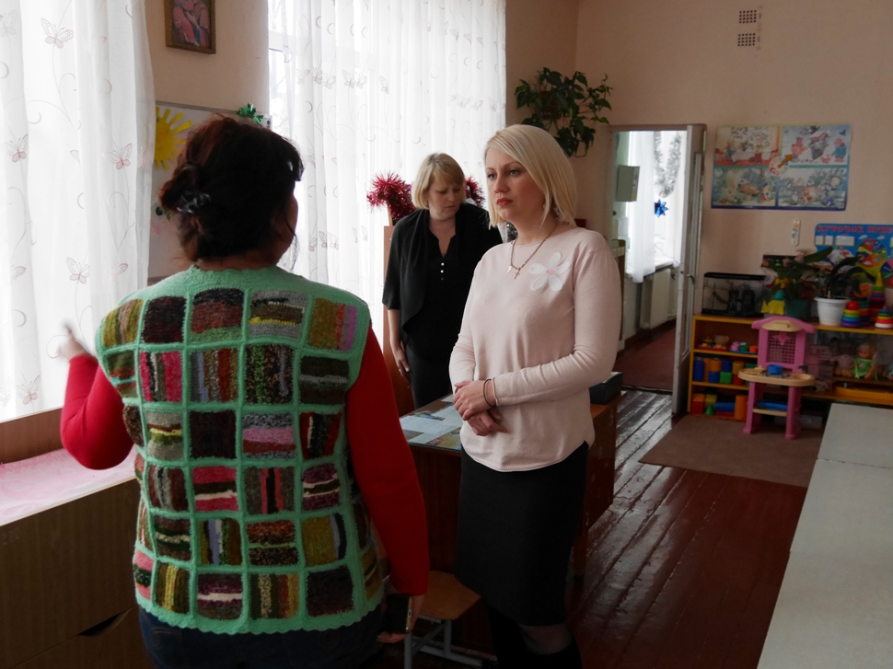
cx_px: 446
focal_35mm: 38
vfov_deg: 37.7
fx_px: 980
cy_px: 334
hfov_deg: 49.0
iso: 1250
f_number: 3.8
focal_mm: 19
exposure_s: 1/60
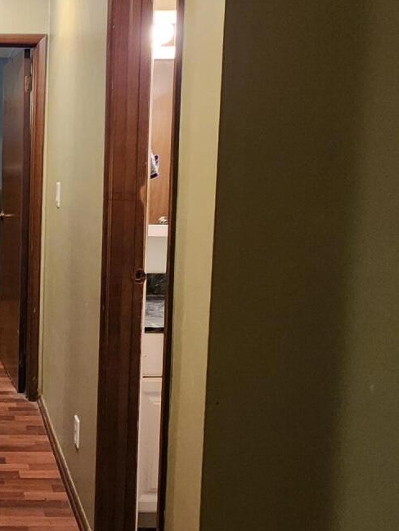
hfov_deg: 31.9
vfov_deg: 46.8
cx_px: -37
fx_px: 614
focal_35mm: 40
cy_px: 252
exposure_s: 1/30
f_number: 2.2
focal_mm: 2.2
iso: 400
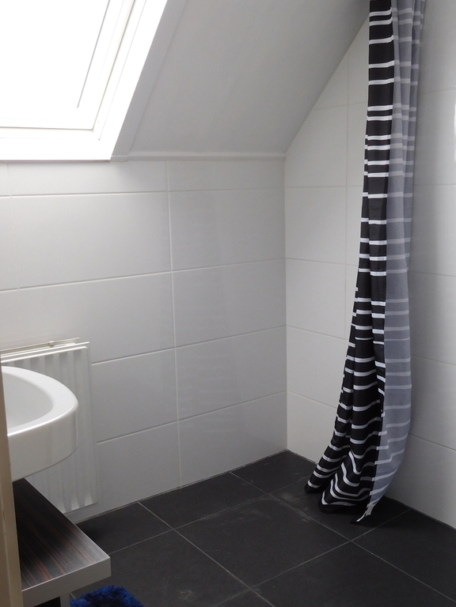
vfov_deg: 52.6
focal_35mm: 35
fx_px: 615
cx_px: 228
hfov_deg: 40.7
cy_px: 304
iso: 250
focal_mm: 6.2
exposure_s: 1/30
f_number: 3.8
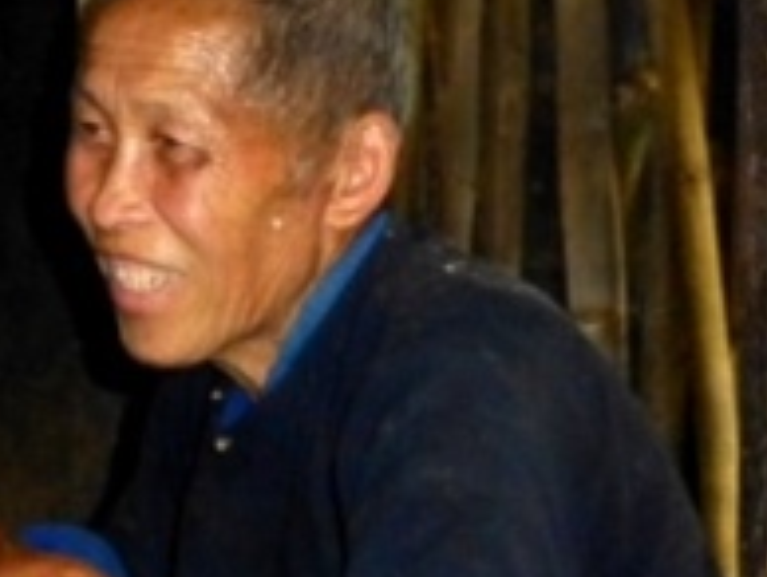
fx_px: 2817
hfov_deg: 15.1
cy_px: 486
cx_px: -53
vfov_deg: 11.6
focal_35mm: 127
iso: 800
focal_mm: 8.5
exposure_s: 1/8
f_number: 4.2
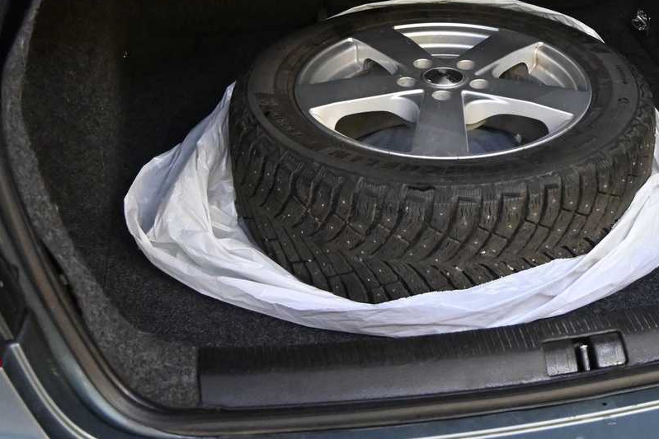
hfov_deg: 13.5
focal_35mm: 152
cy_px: 68
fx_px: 2783
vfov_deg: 9.0
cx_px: 494
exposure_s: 1/200
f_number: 7.1
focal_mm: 50
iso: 5000
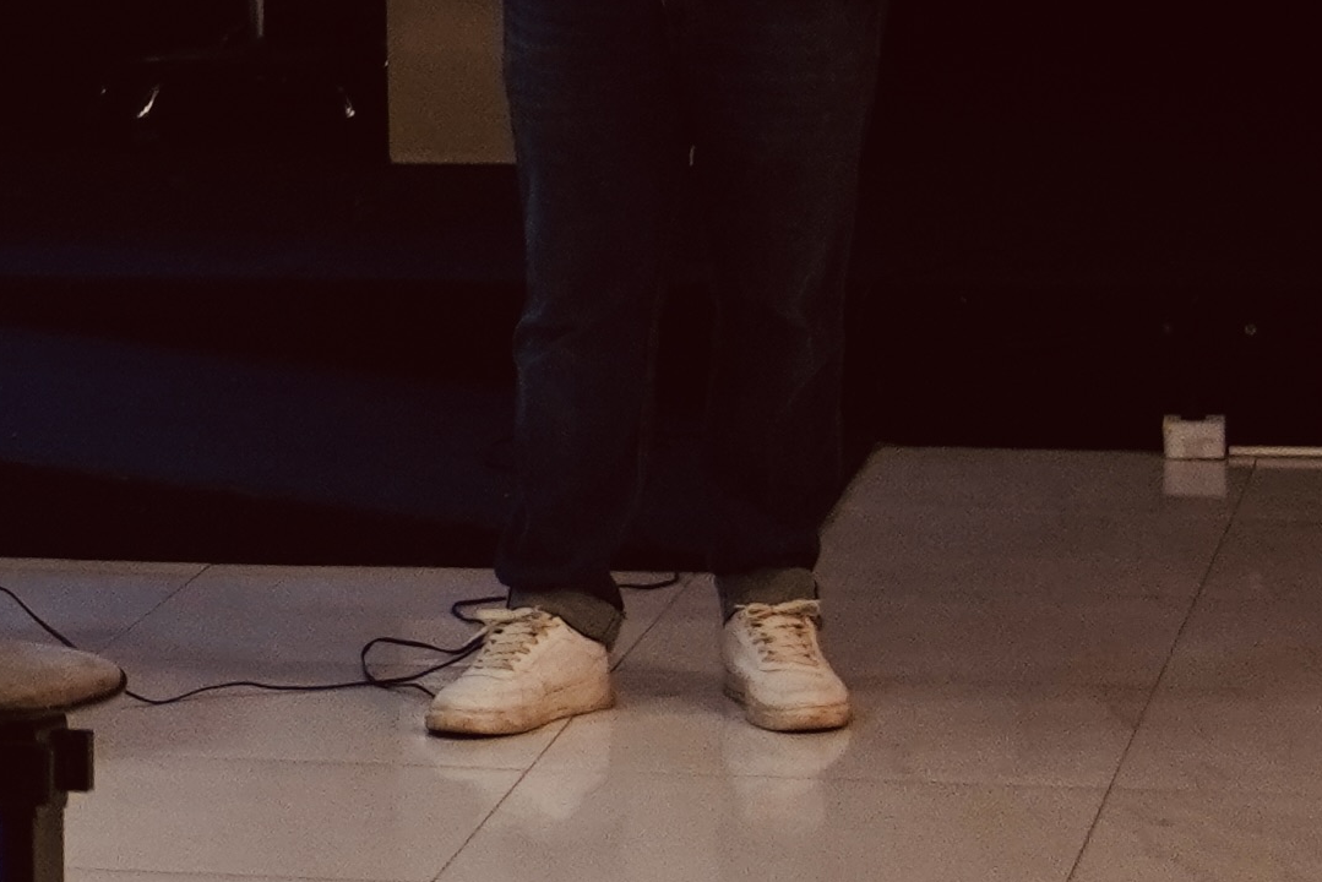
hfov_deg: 10.0
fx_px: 7044
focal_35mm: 192
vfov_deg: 7.1
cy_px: -426
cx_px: -1242
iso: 500
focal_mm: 23
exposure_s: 1/125
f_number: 1.4
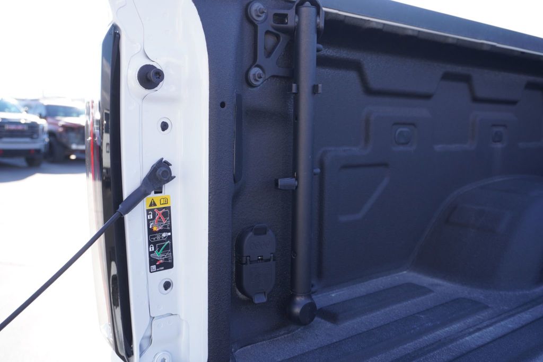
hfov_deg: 55.1
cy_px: 181
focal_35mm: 34
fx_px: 521
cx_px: 272
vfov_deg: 38.4
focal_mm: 23
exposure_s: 1/100
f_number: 5
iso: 100
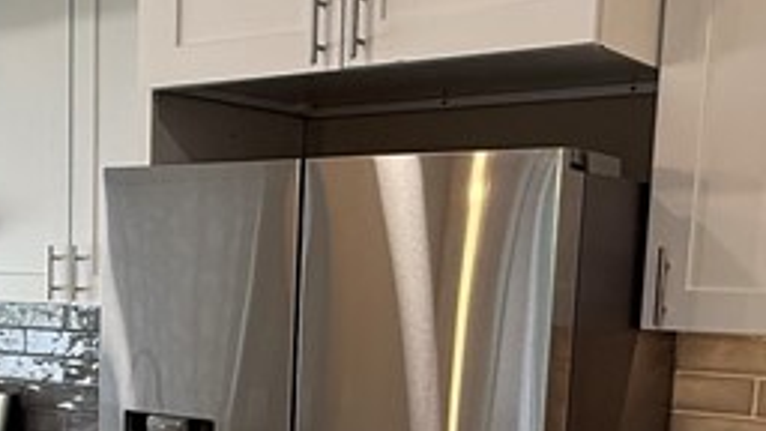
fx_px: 1239
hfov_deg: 33.3
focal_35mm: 61
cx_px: 150
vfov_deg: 19.1
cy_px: 446
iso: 200
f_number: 2.2
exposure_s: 1/60
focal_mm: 2.22
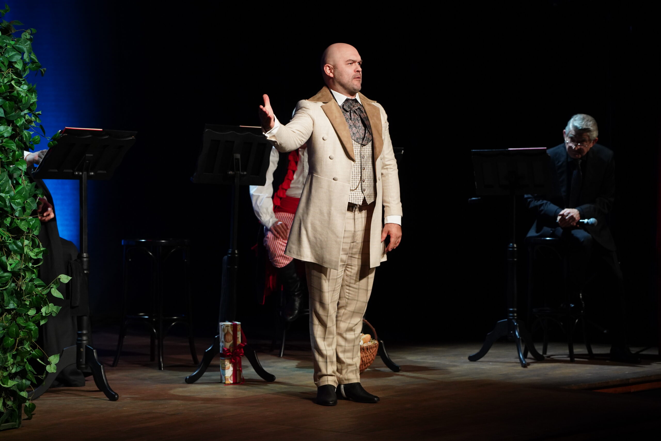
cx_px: 330
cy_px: 220
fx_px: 1634
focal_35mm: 89
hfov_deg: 22.9
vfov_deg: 15.4
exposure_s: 1/250
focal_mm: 89
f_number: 4.5
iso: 3200
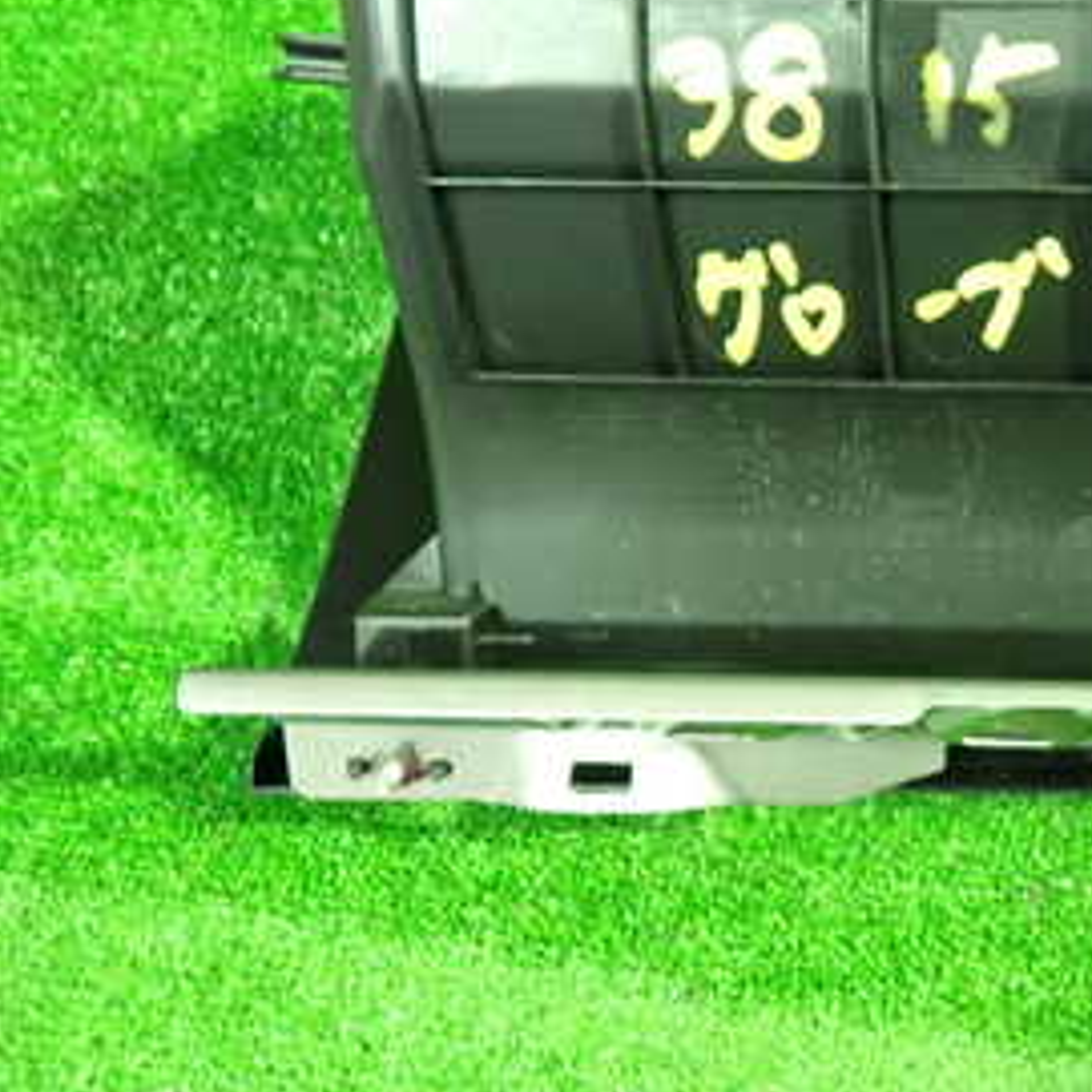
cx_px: 1076
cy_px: 326
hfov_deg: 32.1
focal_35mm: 49
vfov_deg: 34.2
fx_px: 1749
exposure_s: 1/15
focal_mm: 4.5
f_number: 2
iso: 800
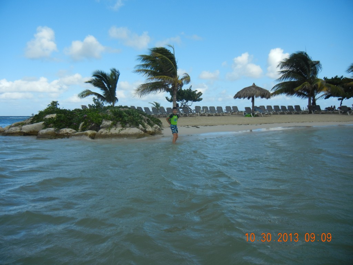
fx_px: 306
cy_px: 132
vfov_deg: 46.8
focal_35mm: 30
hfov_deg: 60.0
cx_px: 176
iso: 160
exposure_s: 1/340
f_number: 7
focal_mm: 5.4
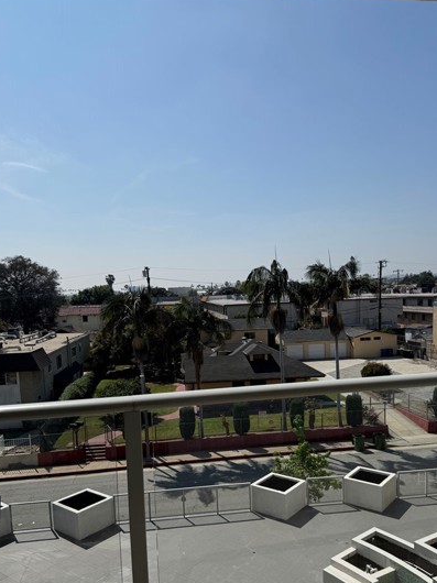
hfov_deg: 48.2
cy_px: 344
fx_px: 489
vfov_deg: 61.2
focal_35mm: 29
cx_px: 230
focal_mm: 6.76
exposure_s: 1/10417
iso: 80
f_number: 1.78
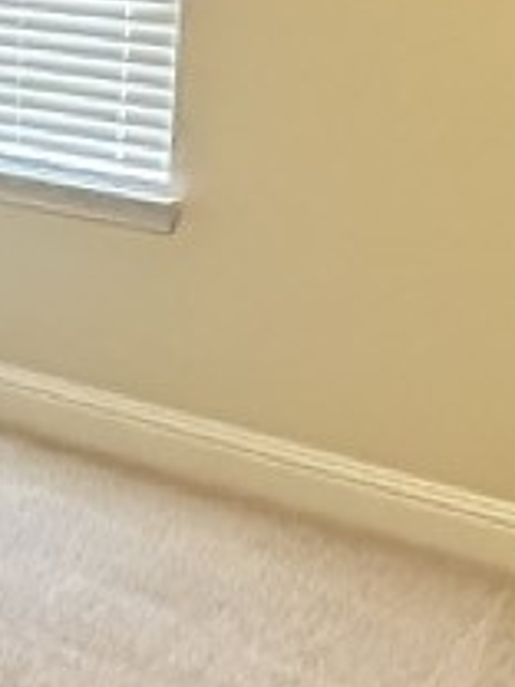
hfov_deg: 16.4
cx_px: -122
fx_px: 1706
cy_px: 63
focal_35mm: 86
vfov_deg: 22.2
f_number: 2.2
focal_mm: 2.22
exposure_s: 1/40
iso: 1000
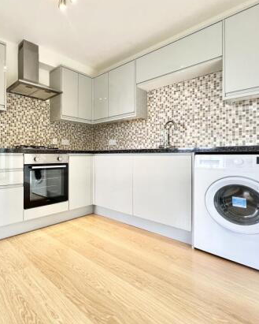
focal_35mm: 18
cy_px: 156
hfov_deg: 70.4
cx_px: 75
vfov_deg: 86.3
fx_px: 172
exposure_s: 1/99
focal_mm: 1.57
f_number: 1.8
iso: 200
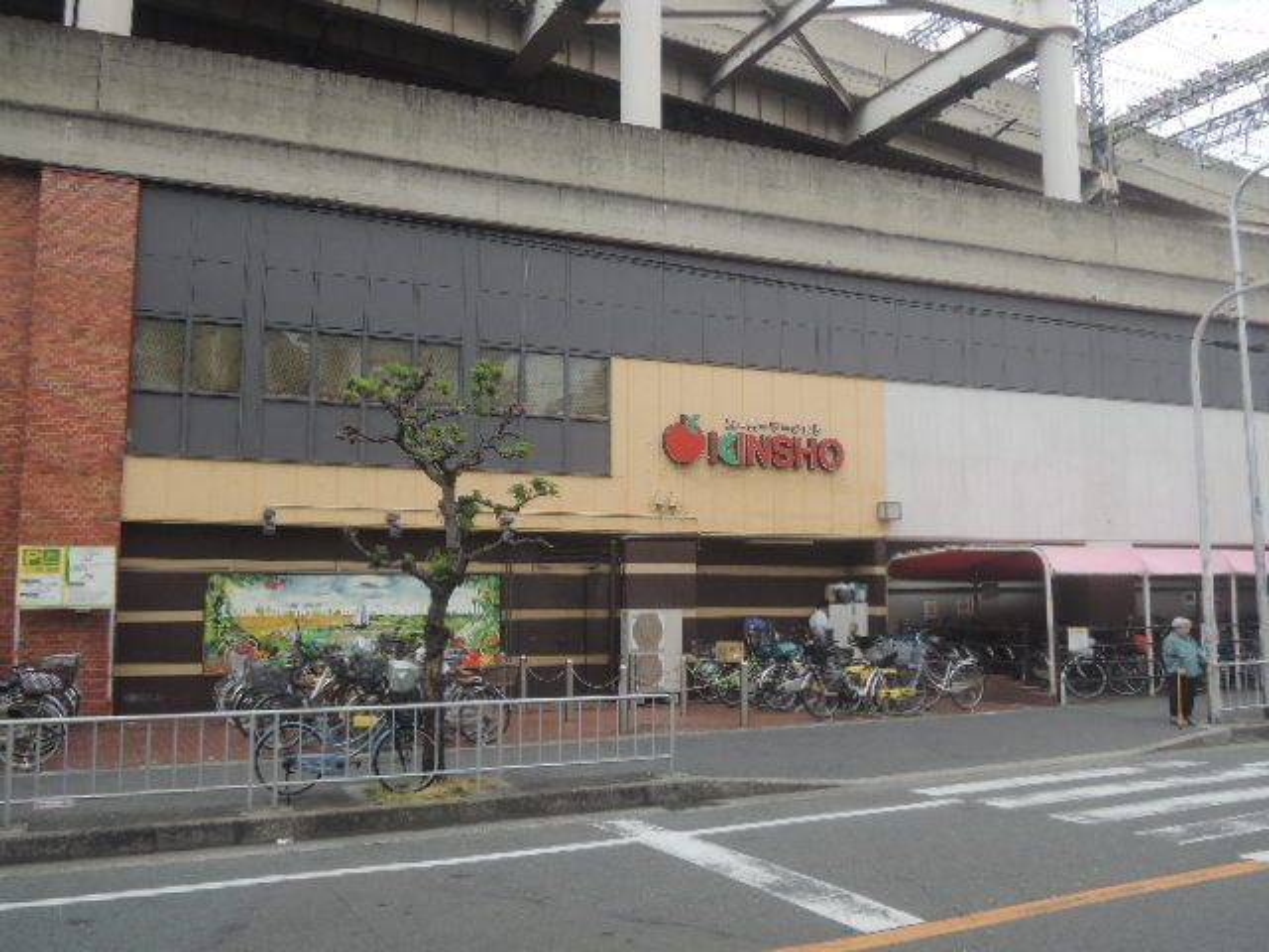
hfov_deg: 58.4
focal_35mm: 31
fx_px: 1136
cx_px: 634
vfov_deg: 45.4
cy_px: 476
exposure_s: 1/640
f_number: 3
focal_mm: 5.5
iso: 100
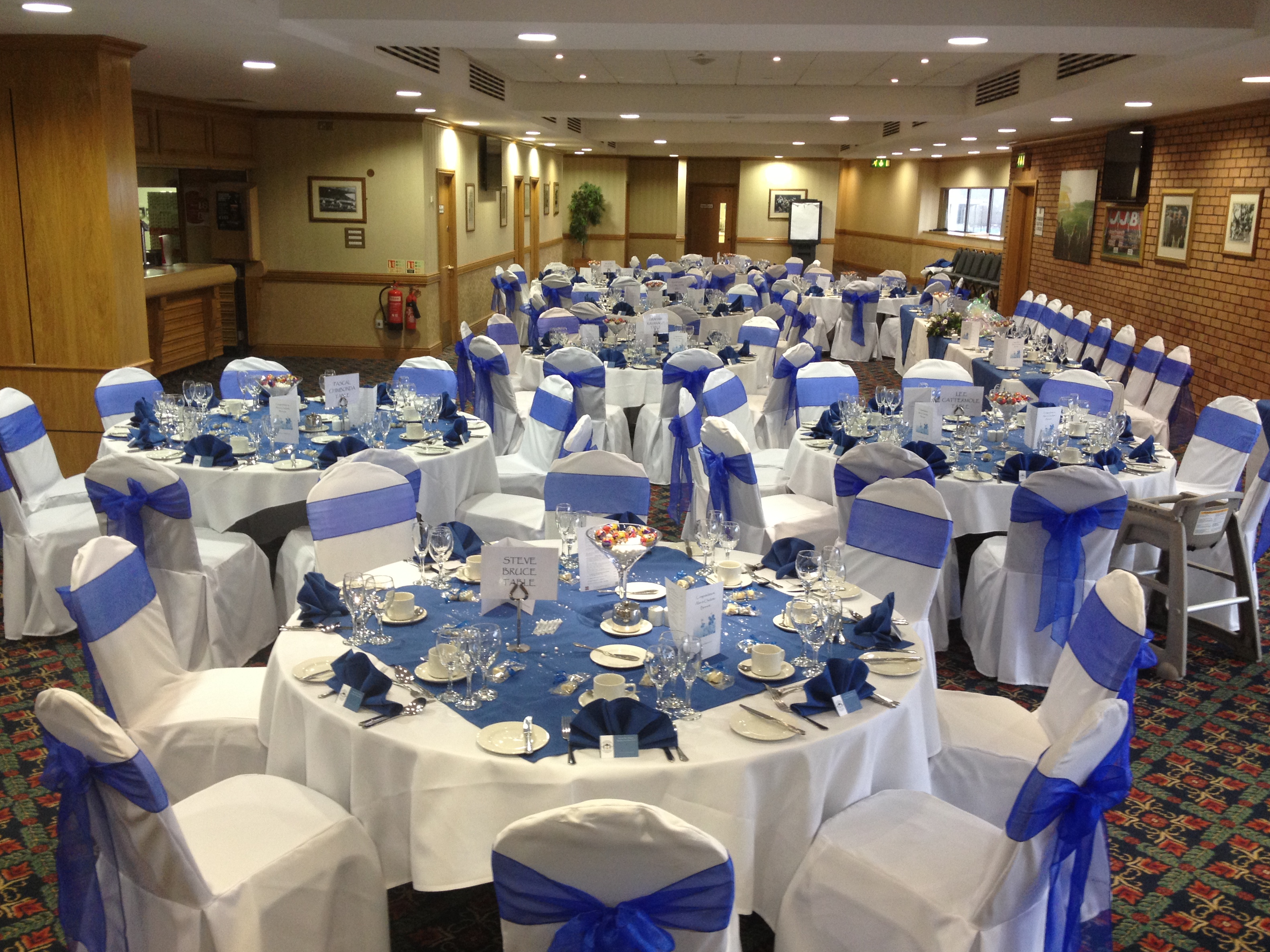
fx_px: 1321
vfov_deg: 39.7
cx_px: 622
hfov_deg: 51.3
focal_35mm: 36
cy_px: 480
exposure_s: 1/20
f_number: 2.4
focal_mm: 4.28
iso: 100
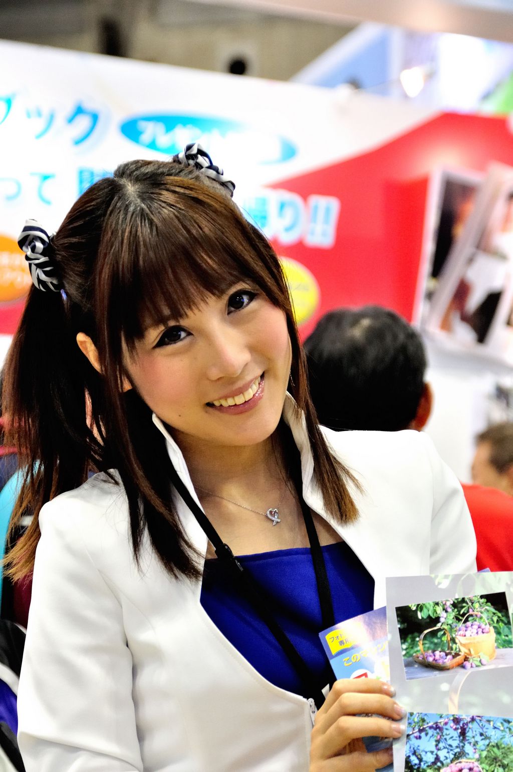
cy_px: 386
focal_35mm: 120
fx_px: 2572
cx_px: 256
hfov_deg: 11.4
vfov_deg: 17.1
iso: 1800
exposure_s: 1/60
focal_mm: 80
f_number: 5.3
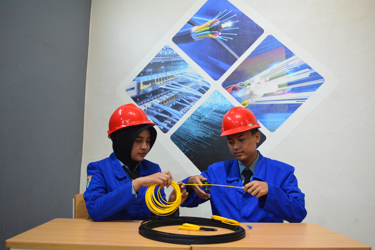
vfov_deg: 40.5
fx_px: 339
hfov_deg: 57.9
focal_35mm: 33
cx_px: 183
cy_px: 129
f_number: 5.6
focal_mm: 21
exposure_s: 1/6
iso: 800
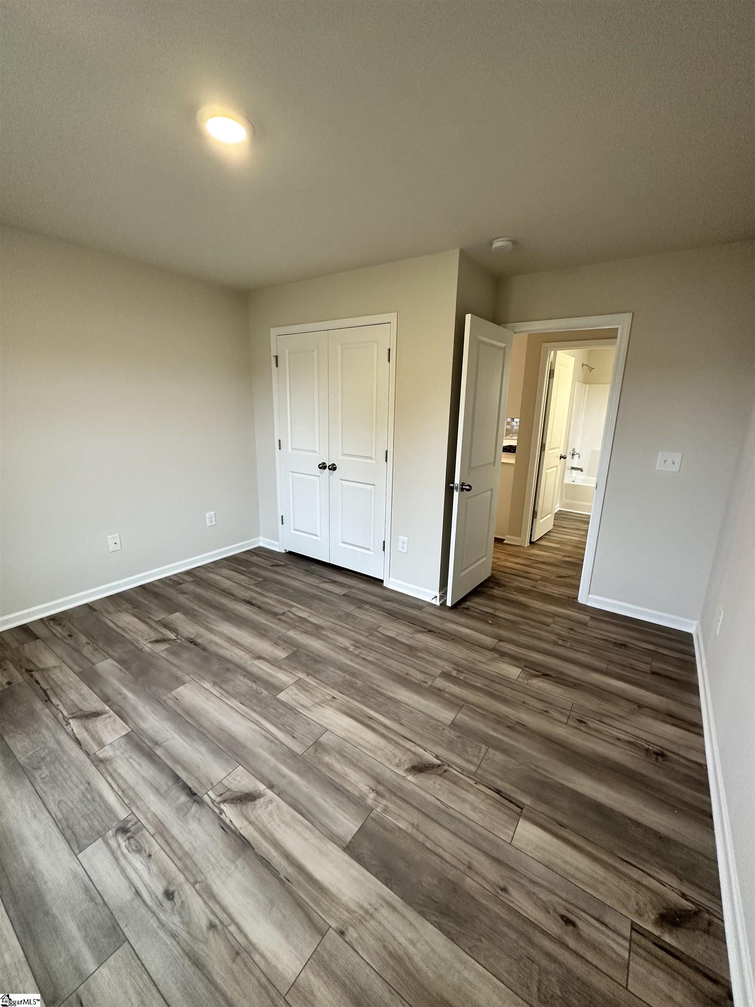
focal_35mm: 14
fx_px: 407
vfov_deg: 102.1
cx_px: 378
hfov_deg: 85.7
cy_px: 504
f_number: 2.2
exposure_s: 1/60
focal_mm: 2.22
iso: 200
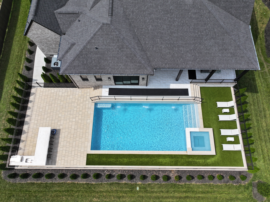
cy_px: 101
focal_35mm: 24
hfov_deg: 71.6
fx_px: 187
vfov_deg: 56.8
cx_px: 135
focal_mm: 12.29
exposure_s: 1/2000
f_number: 2.8
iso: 130
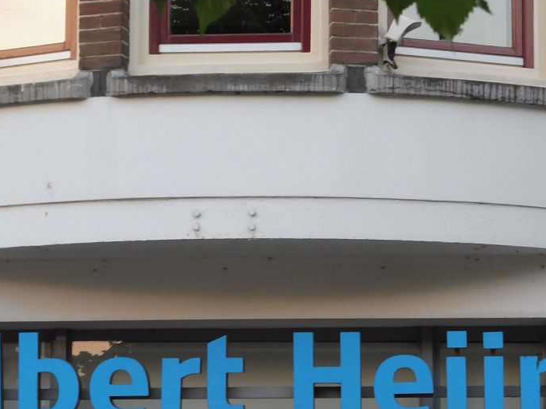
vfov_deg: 9.1
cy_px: 191
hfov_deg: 12.1
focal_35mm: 163
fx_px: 2571
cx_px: 266
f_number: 5.3
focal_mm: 19.4
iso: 400
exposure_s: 1/60
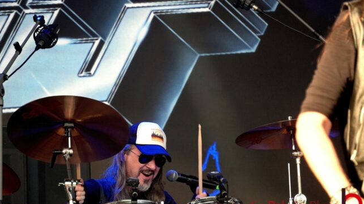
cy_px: 117
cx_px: 155
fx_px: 2769
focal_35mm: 287
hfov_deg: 7.5
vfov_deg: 4.2
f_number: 5.6
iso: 500
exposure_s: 1/250
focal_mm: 154
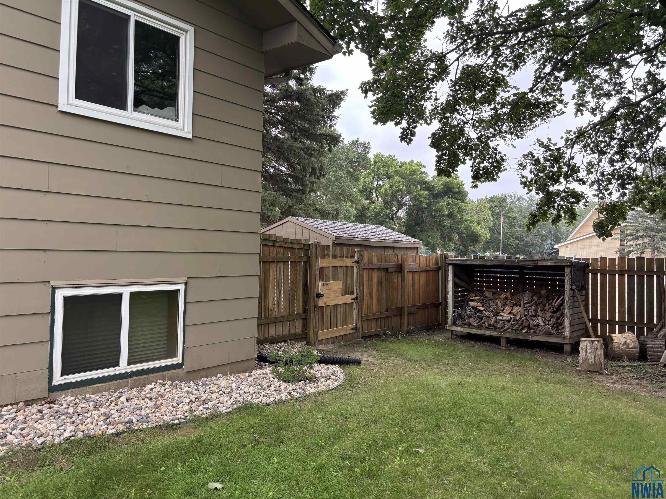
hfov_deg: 67.3
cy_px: 250
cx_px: 333
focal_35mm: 26
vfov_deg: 53.1
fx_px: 500
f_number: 1.6
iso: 50
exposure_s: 1/363
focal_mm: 5.96
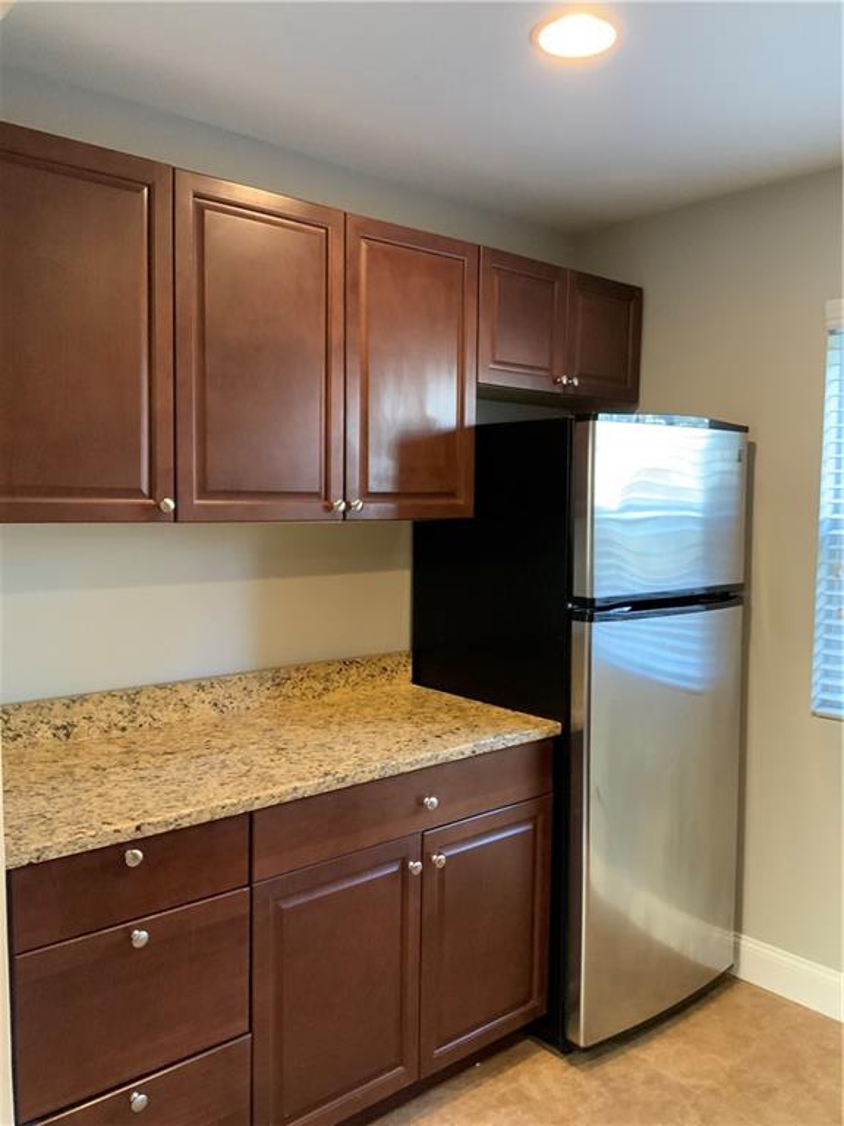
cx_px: 422
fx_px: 943
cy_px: 563
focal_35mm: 29
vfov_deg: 61.7
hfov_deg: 48.2
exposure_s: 1/41
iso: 320
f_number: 1.8
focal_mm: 3
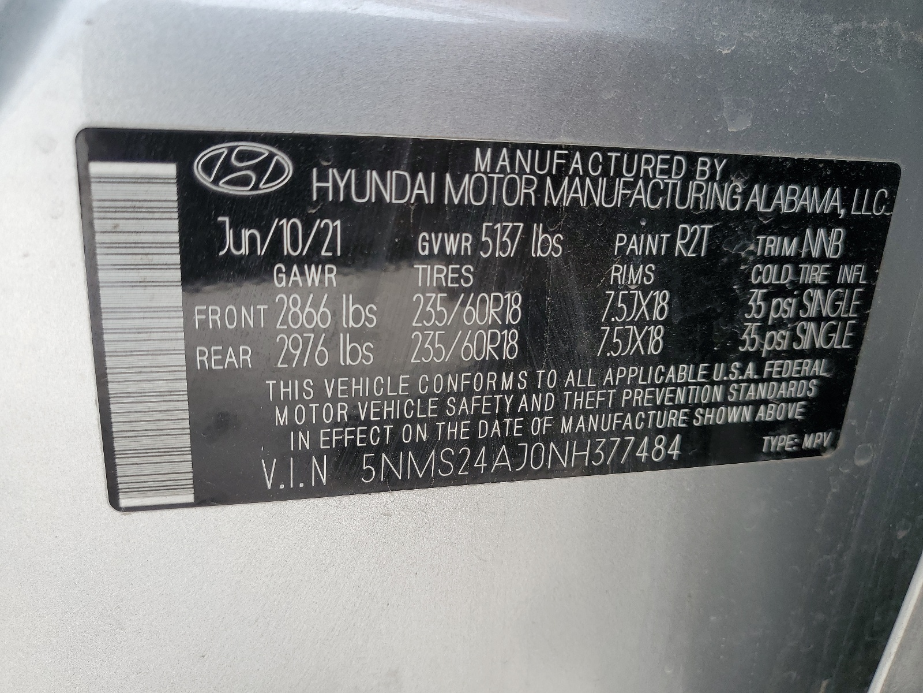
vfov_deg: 53.1
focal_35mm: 26
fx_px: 693
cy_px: 346
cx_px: 462
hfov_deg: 67.3
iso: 50
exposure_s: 1/625
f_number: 1.5
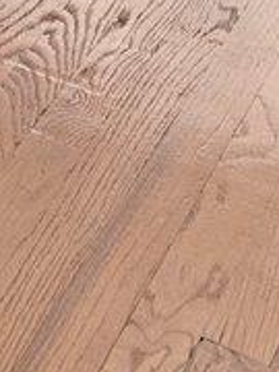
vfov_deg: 9.1
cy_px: -890
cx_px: -893
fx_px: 1644
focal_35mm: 153
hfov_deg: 7.0
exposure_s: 1/1.25
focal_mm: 14
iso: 320
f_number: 10
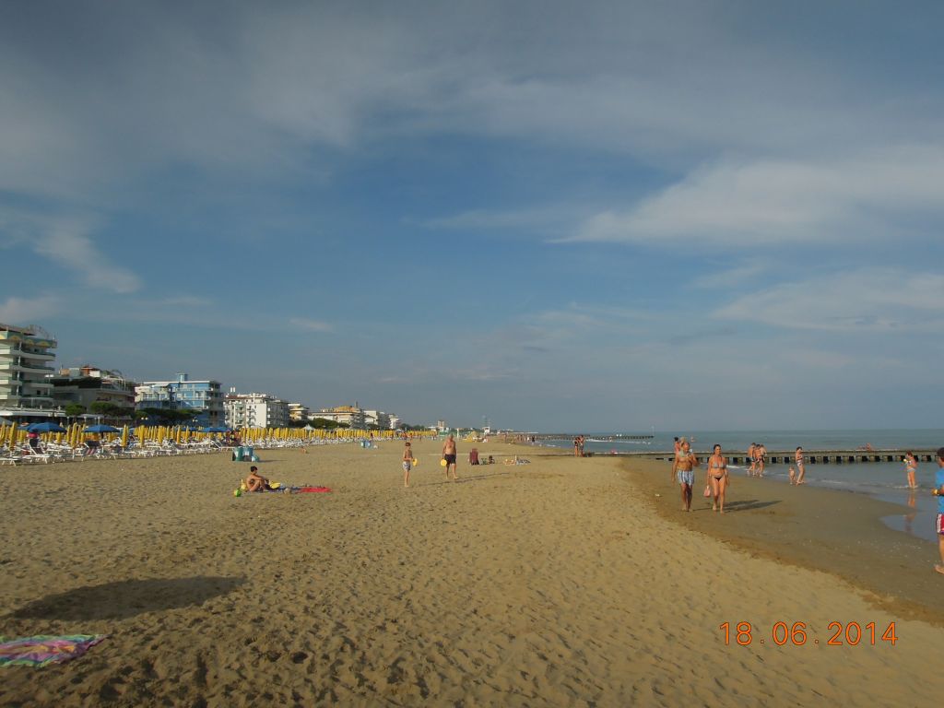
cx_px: 472
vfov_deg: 56.8
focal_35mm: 24
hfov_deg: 71.6
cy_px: 354
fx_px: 654
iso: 160
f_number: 5
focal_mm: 4.3
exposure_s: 1/1600
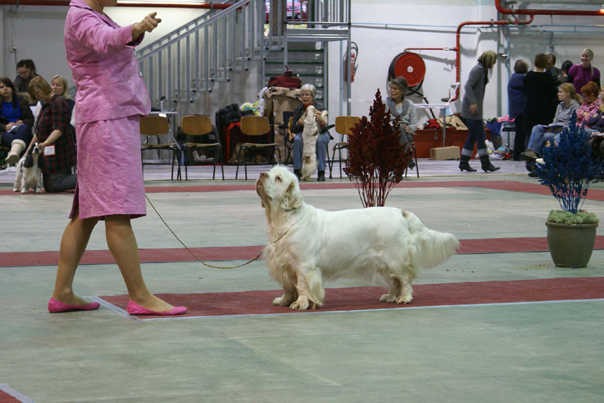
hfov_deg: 19.5
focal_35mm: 105
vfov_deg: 13.0
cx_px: 302
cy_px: 202
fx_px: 1761
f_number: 5.6
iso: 400
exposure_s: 1/25
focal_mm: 70
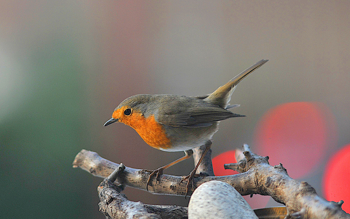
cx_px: 175
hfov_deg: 11.4
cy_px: 104
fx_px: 1755
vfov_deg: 7.1
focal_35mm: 184
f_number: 2.8
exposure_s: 1/1600
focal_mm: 180
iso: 800
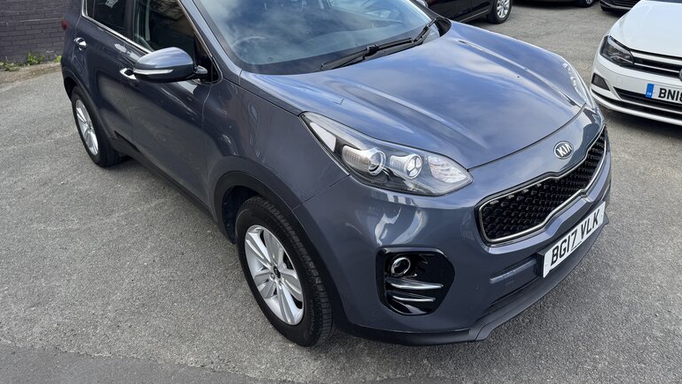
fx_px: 488
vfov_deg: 42.5
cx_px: 341
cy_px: 137
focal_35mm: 27
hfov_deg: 69.9
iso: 80
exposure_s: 1/832
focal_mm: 6.76
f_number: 1.78
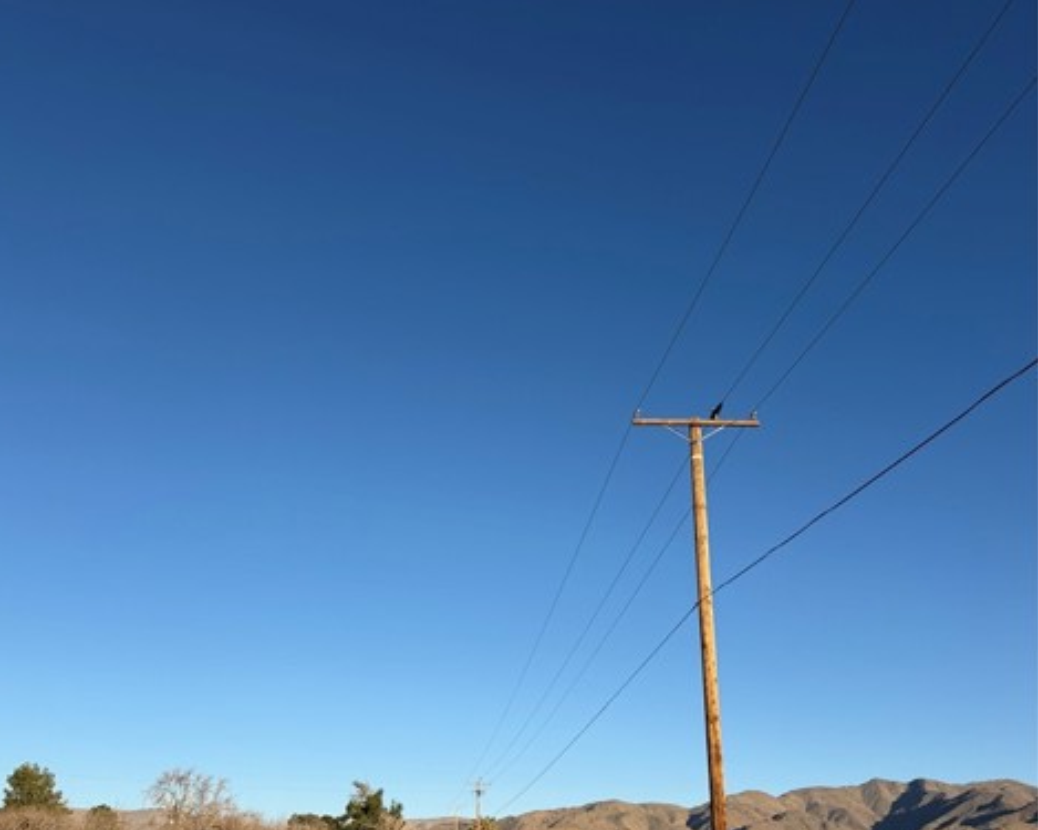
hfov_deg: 55.7
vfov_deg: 45.6
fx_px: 983
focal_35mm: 32
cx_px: 509
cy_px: 491
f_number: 1.78
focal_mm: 6.76
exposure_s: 1/4673
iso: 80
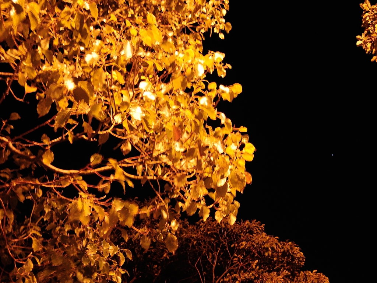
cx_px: 188
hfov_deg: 32.2
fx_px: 653
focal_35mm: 60
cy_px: 142
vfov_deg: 24.4
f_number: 3.7
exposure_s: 1/4
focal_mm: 12.8
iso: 1600
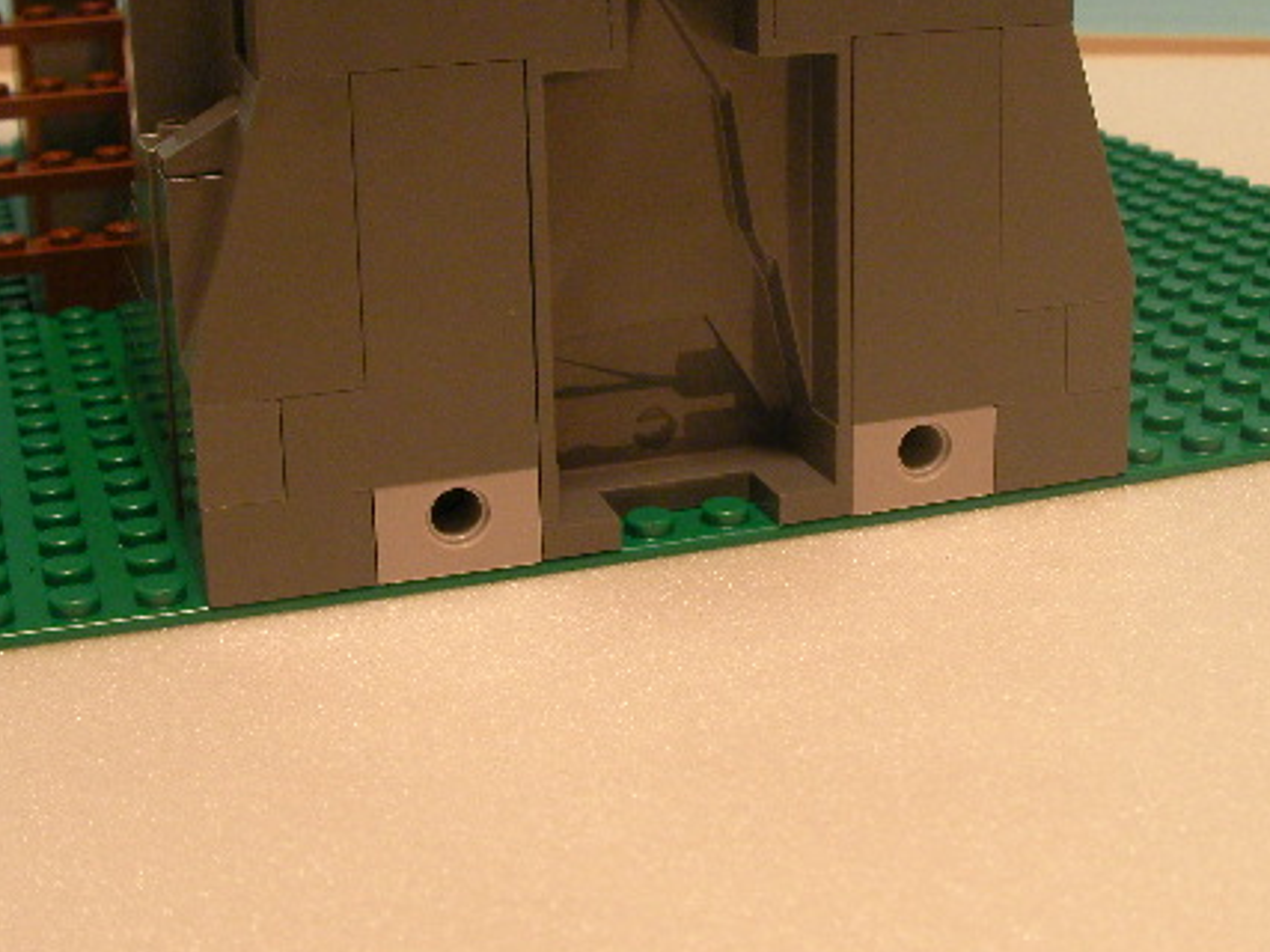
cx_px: 660
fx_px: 2091
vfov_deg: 25.5
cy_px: 321
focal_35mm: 57
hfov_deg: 33.8
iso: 200
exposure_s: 1/7.7
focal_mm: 6.3
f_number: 3.5
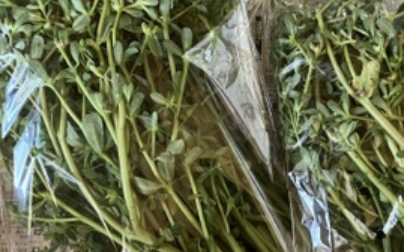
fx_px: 583
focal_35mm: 53
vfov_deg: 24.3
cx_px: 293
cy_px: 171
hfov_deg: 37.4
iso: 320
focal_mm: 3.99
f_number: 1.8
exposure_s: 1/60
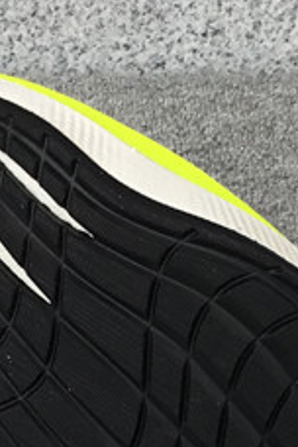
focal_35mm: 127
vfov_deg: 15.4
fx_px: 1577
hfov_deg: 10.8
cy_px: 562
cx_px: 222
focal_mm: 3.3
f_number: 2.4
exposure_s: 1/152
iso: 25
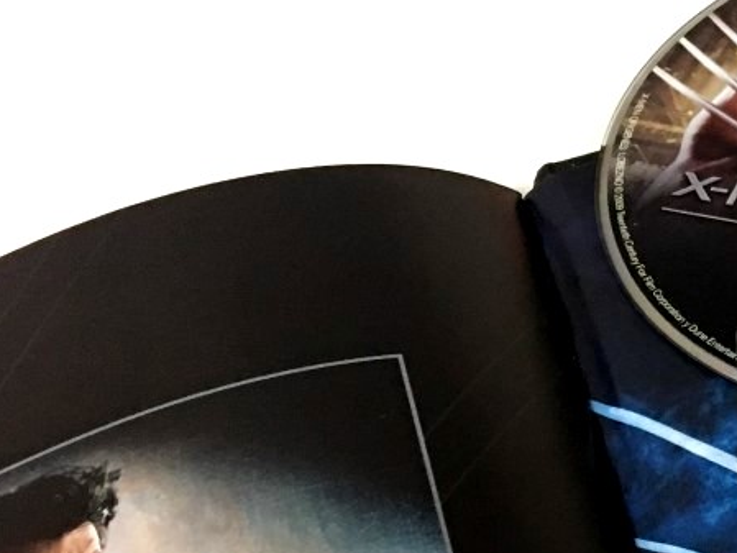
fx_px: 1981
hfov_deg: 18.4
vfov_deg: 15.7
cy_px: 492
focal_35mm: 93
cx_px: 1146
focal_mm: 4.15
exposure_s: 1/17
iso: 100
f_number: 2.2
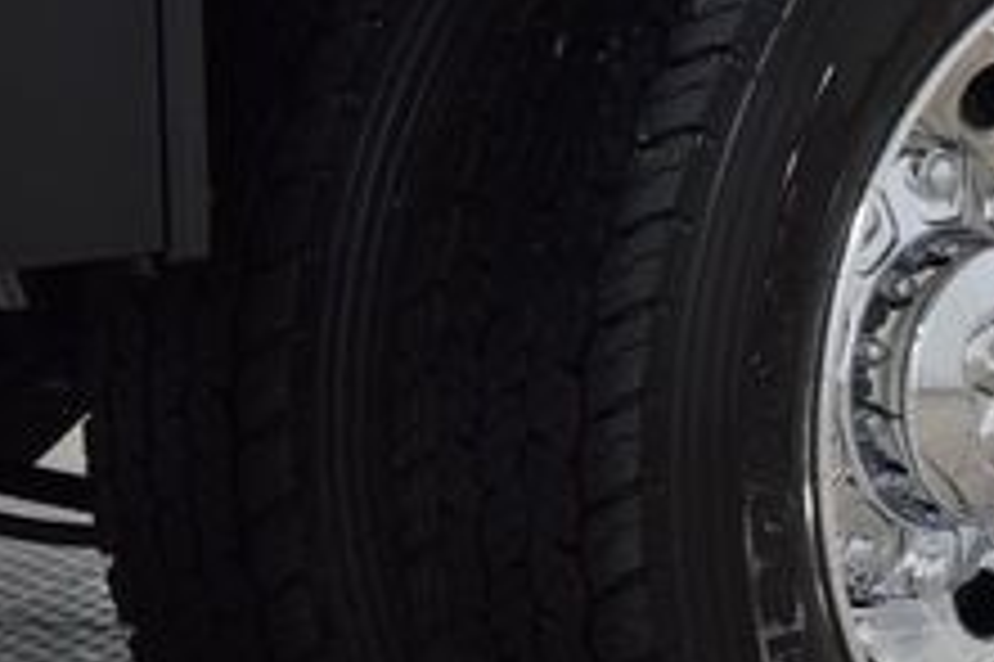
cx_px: 778
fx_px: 4083
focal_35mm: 148
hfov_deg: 13.8
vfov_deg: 9.3
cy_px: 412
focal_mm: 34
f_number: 6.3
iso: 640
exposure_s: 1/15
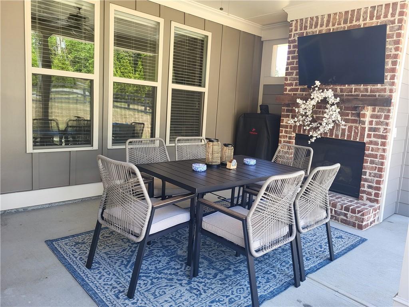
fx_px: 307
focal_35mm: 26
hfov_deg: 67.3
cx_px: 204
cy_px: 154
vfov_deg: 53.1
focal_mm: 5.4
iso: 64
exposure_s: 1/120
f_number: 1.8
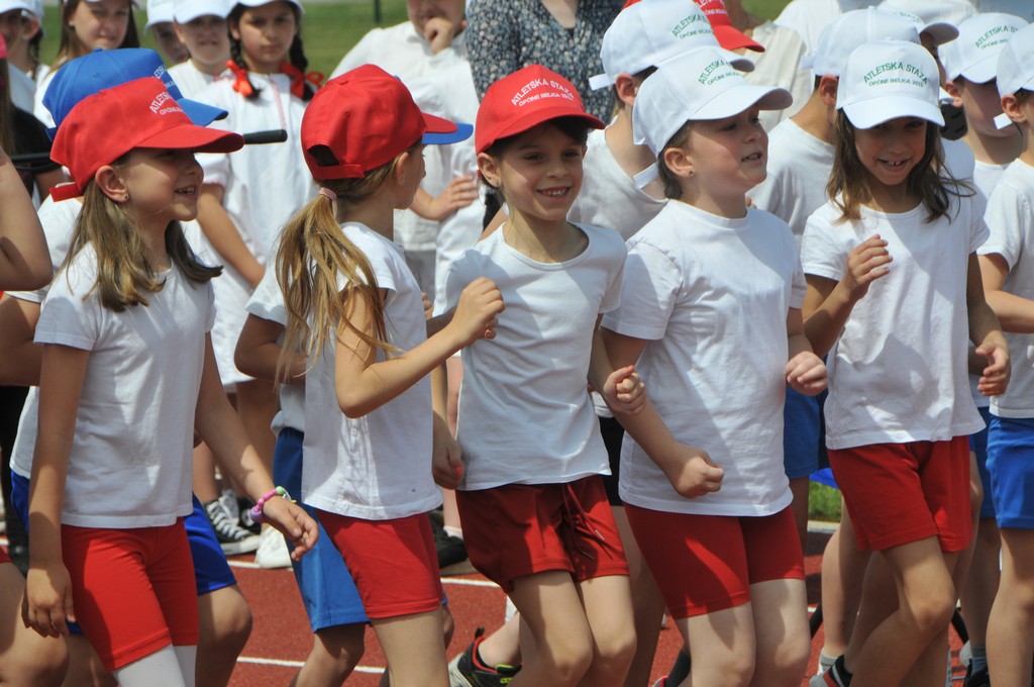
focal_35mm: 202
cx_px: 517
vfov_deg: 6.8
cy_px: 344
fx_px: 5809
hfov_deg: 10.2
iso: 200
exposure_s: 1/500
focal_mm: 135
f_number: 11
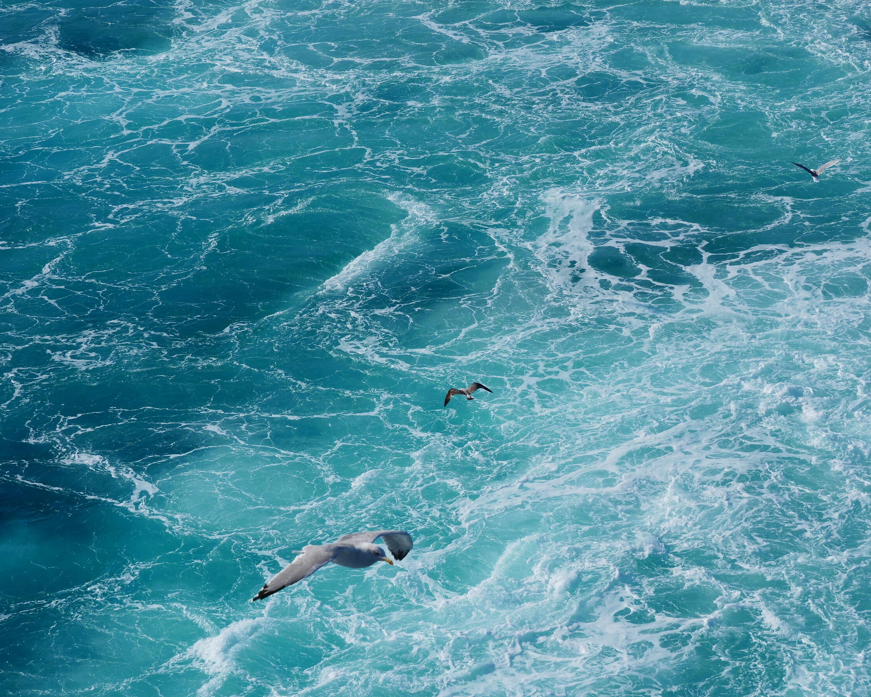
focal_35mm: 126
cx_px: 445
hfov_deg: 15.3
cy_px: 348
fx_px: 3248
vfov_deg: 12.2
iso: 200
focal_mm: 60
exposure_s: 1/1300
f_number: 9
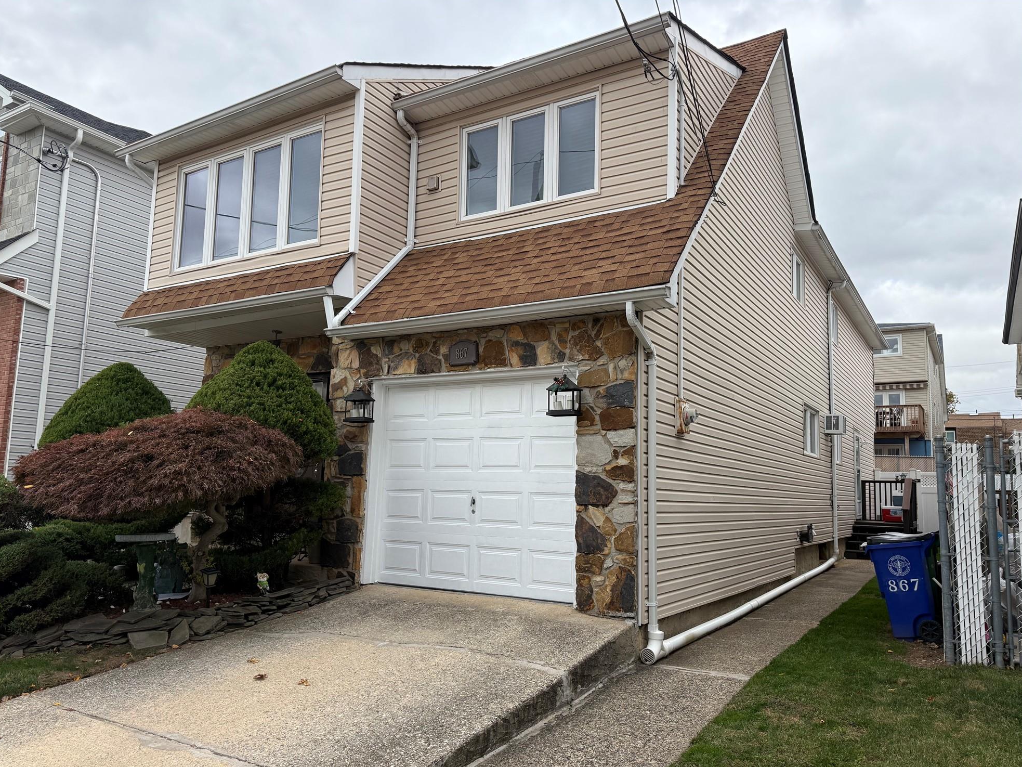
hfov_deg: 69.4
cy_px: 395
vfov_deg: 54.9
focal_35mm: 25
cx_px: 519
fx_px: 738
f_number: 1.78
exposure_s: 1/1361
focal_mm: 6.76
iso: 100
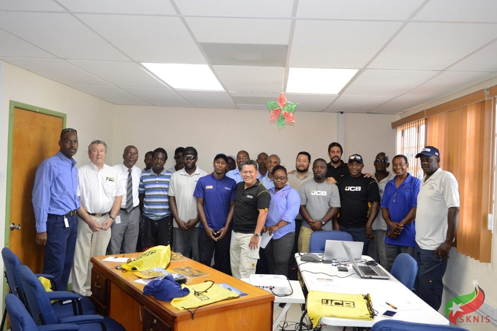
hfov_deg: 62.0
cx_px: 248
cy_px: 166
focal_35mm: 30
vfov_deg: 43.5
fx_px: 414
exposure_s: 1/100
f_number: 5.6
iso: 1600
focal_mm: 20
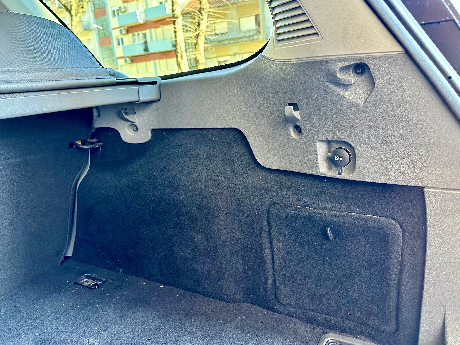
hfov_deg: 69.4
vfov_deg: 54.9
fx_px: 332
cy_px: 171
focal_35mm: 25
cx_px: 232
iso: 500
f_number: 1.78
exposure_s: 1/60
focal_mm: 6.86
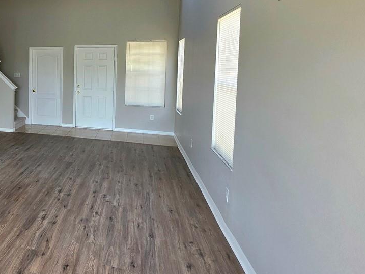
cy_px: 91
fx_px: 306
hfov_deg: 51.5
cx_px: 14
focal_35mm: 29
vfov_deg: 47.4
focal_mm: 2.2
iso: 64
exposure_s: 1/120
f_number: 1.9
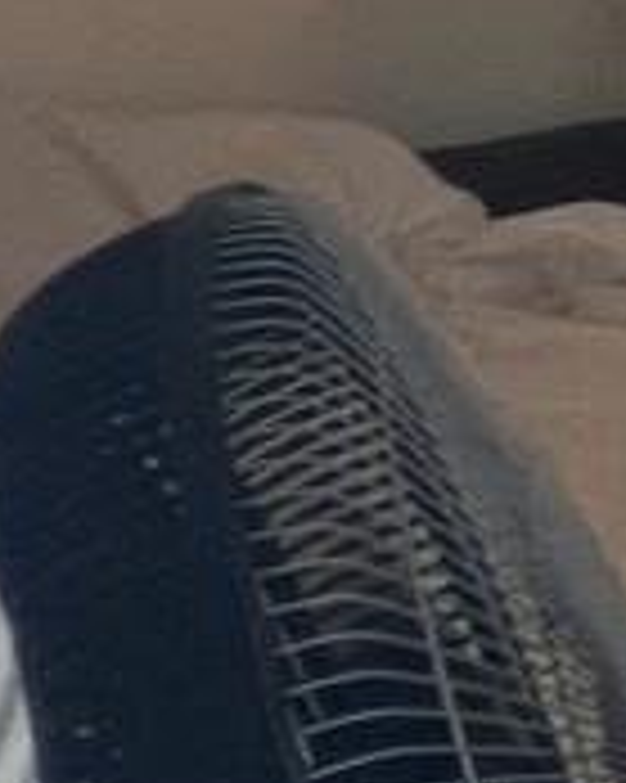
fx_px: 2712
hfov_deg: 6.0
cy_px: -410
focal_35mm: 117
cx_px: 3292
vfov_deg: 15.2
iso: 160
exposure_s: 1/60
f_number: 1.8
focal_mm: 1.57
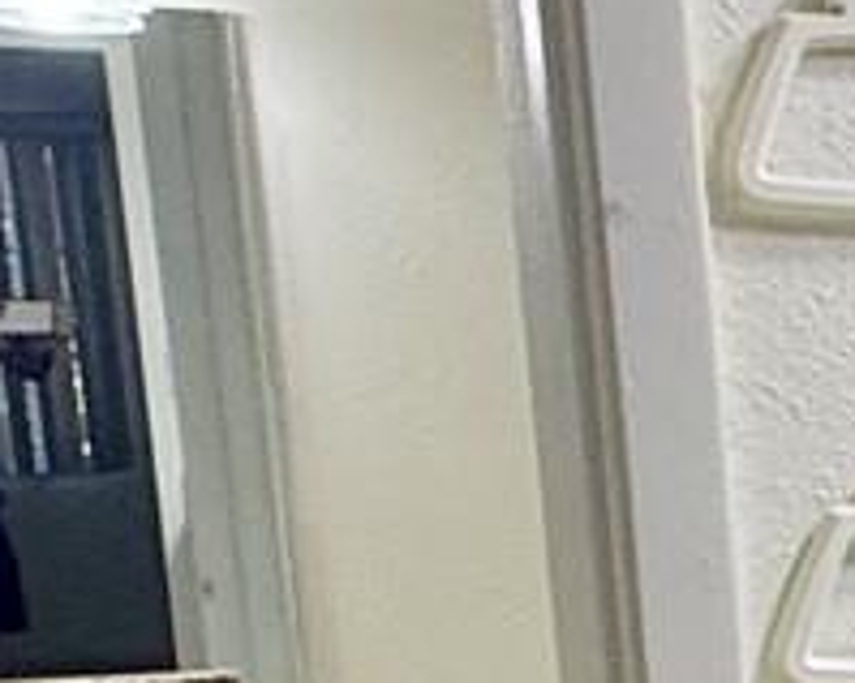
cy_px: 902
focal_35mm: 110
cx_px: 1981
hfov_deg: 13.4
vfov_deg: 13.5
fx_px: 2782
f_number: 2.2
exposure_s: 1/120
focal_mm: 2.22
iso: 80
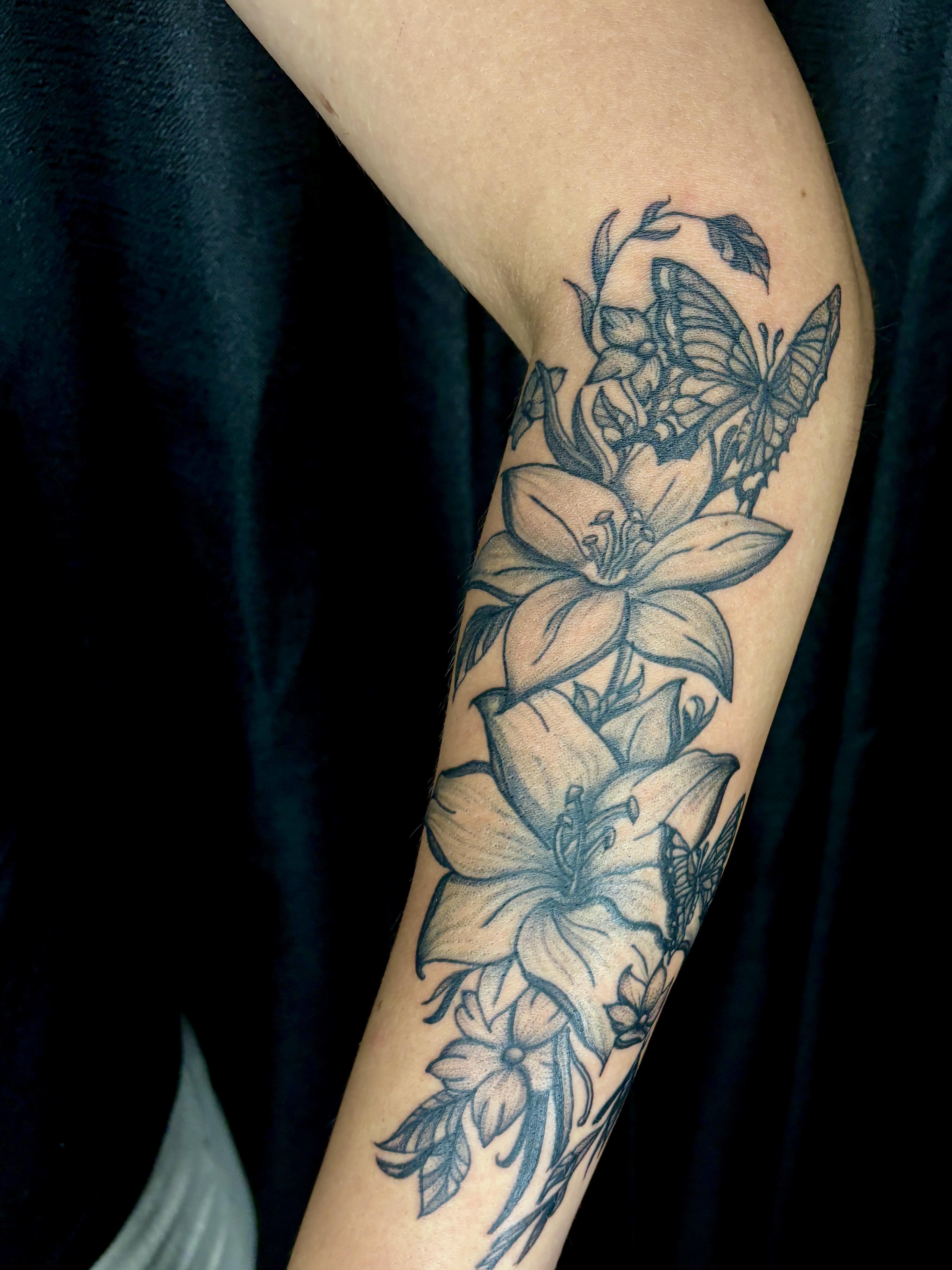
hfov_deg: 38.3
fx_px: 1357
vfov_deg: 50.1
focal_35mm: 37
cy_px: 657
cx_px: 627
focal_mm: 5.96
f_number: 1.6
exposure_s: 1/67
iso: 125
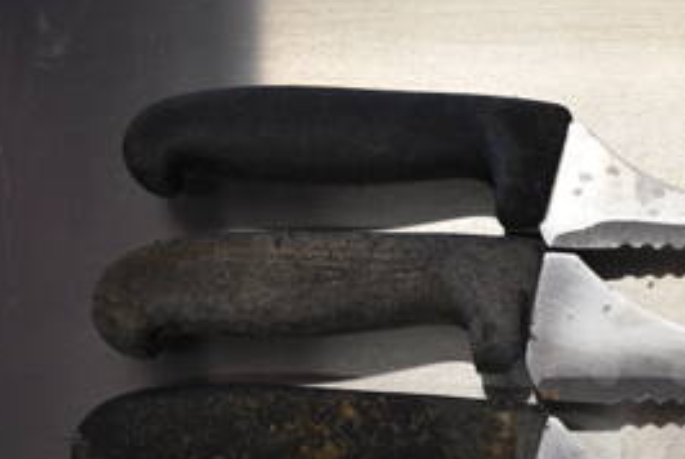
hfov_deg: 30.1
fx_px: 1181
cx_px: 685
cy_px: 477
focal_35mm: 62
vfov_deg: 21.1
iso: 800
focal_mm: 18
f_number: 3.5
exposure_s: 1/160
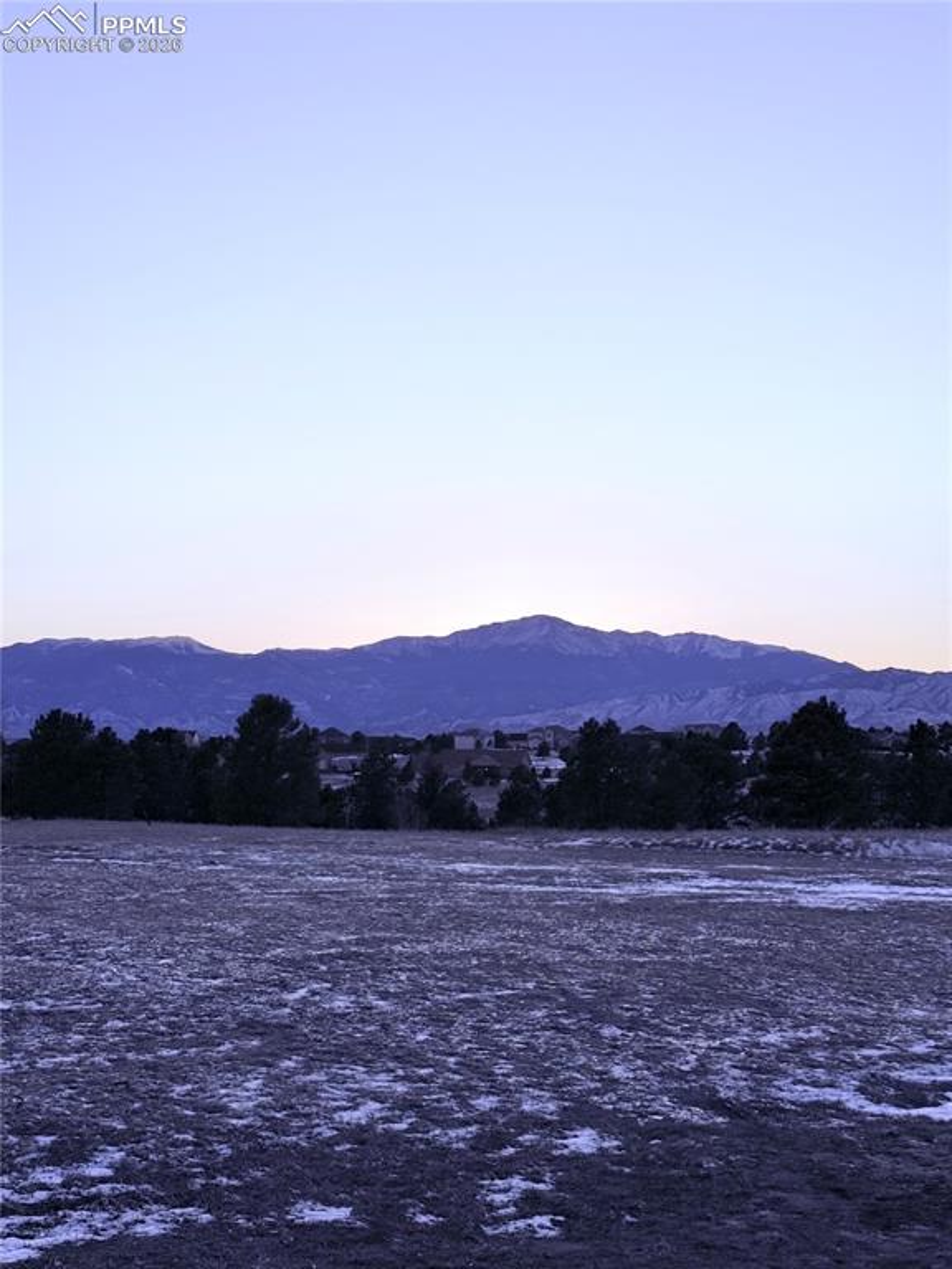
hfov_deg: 30.3
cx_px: 476
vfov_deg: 39.7
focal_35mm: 48
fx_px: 1760
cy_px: 634
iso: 64
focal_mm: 6.76
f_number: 1.78
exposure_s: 1/4878
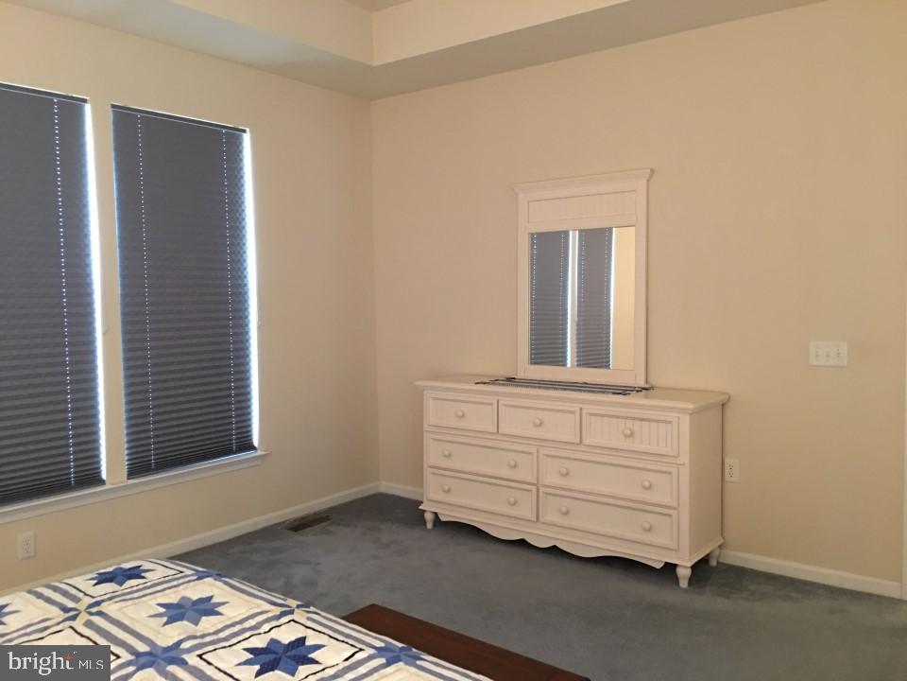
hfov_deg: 61.7
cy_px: 340
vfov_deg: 48.2
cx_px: 454
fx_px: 760
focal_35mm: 29
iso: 80
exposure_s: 1/4
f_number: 2.2
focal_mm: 4.15
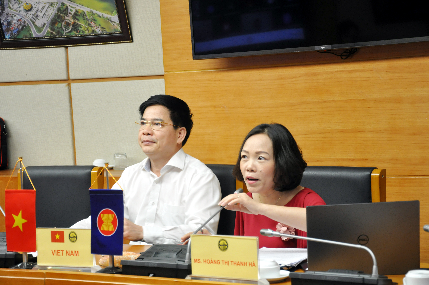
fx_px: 1107
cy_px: 142
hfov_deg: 21.9
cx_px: 214
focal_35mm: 93
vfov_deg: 14.7
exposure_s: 1/50
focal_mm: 62
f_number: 5.3
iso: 800
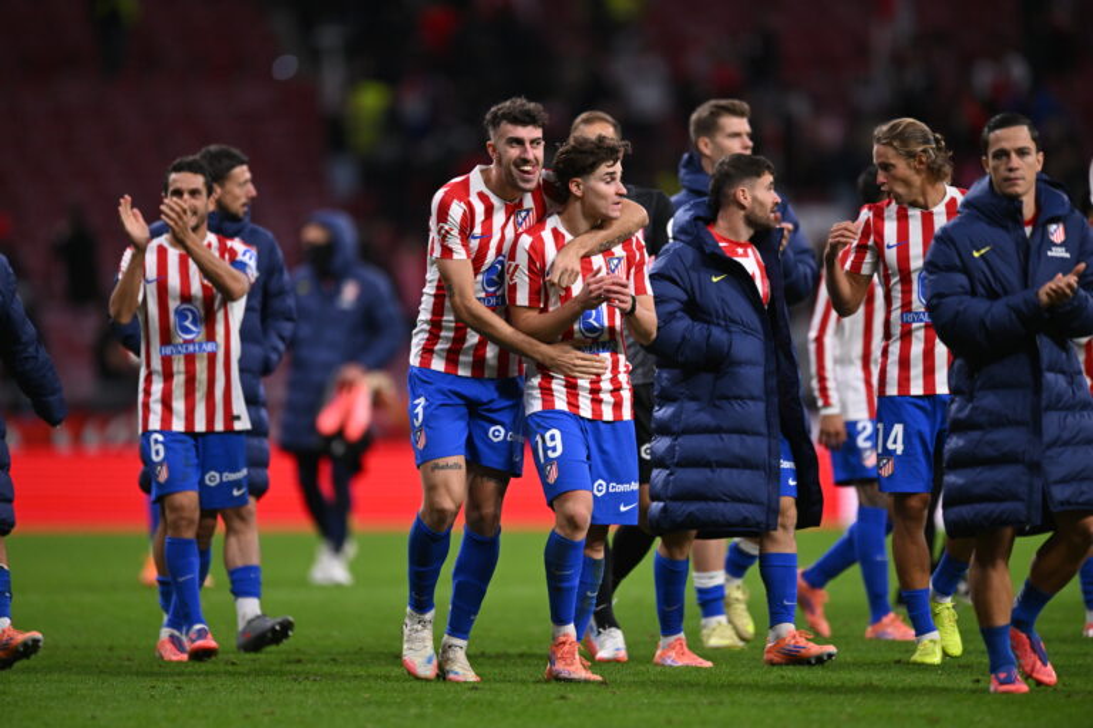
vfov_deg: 3.4
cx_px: 546
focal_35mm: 400
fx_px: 12143
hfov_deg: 5.2
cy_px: 364
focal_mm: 400
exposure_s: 1/2000
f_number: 2.8
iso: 2500
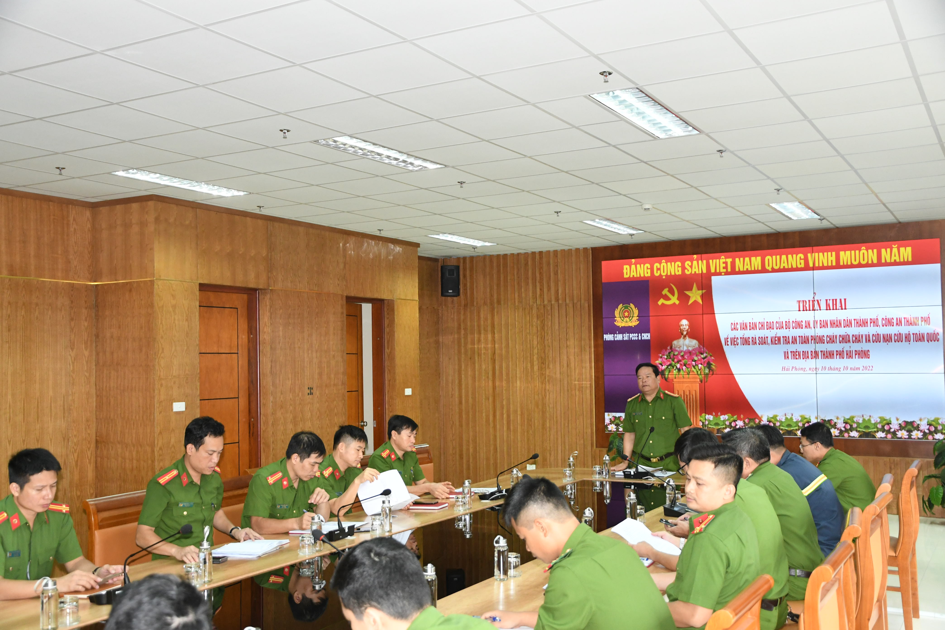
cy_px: 315
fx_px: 984
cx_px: 472
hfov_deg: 51.3
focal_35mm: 38
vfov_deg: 35.5
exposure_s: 1/200
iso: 2000
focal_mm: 25
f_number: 4
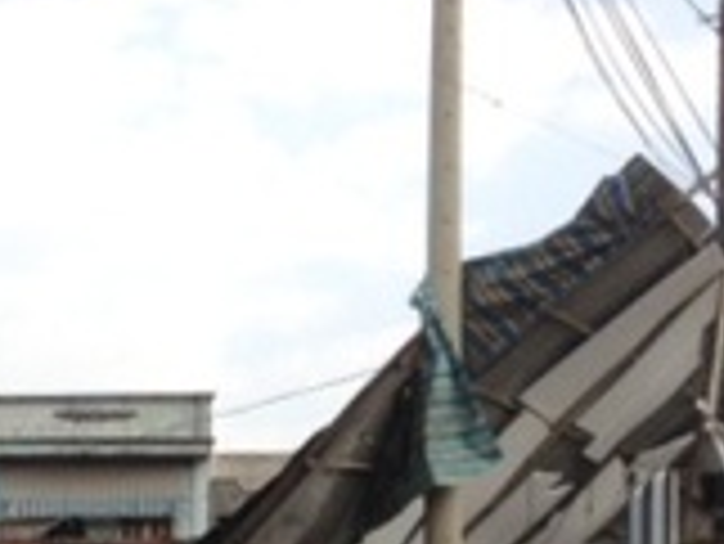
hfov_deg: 21.9
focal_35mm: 88
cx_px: 121
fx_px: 1842
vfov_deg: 16.3
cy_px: 589
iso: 50
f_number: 2.4
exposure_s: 1/1004
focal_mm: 4.13
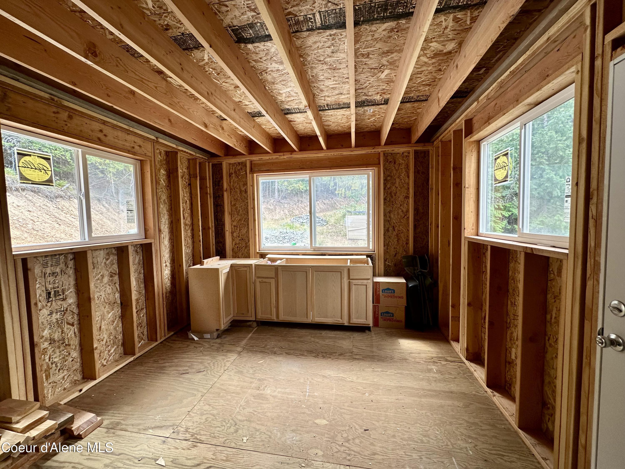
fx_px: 253
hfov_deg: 102.1
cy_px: 234
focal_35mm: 14
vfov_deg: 85.7
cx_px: 312
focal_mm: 2.22
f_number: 2.2
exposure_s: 1/99
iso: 80
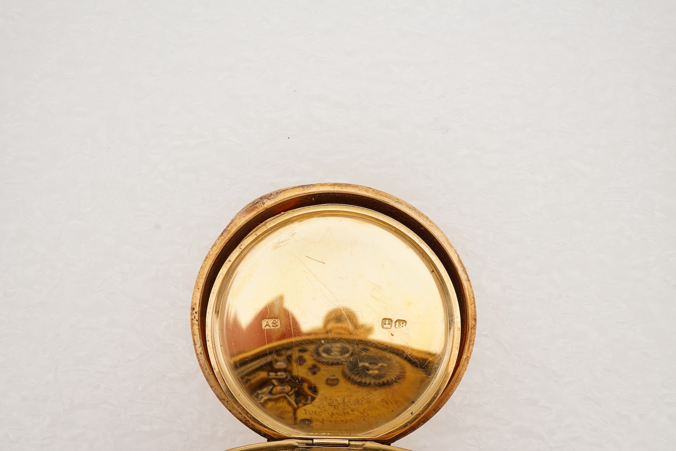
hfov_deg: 43.6
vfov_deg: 29.9
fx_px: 845
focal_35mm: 45
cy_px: 226
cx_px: 338
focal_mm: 30
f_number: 22
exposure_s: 1/160
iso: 160
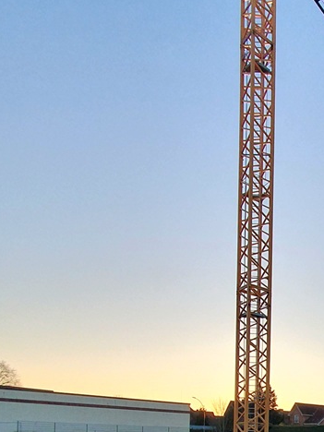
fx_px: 399
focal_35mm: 32
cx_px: 394
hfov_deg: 34.7
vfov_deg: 46.5
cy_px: 441
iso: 50
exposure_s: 1/345
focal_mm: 1.8
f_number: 2.2
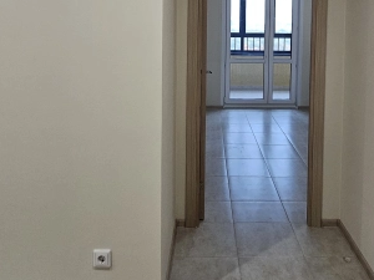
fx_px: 292
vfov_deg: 47.2
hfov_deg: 65.1
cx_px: 212
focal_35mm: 27
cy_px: 39
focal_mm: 2.2
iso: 250
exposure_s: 1/70.8
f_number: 2.2
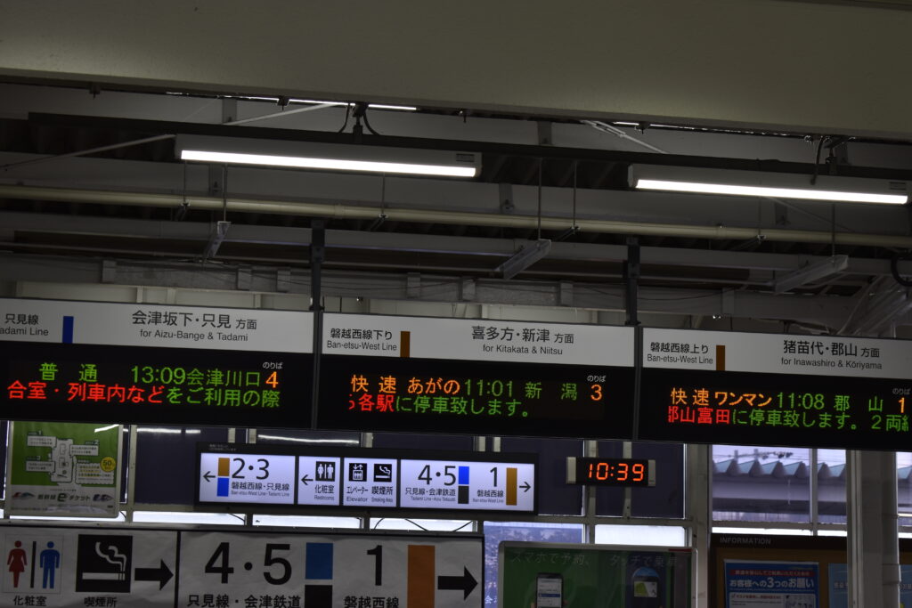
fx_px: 2090
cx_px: 456
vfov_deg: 16.6
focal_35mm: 82
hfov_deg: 24.6
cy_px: 304
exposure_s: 1/40
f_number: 5.6
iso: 100
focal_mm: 55
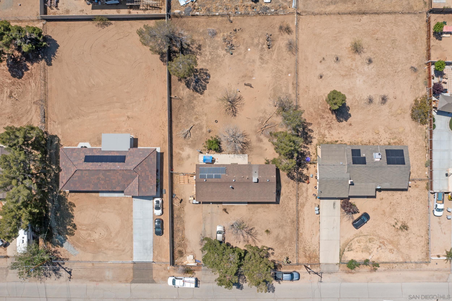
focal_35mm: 28
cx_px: 226
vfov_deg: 46.4
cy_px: 150
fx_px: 351
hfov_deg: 65.5
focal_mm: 10.26
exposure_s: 1/800
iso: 100
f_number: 6.3
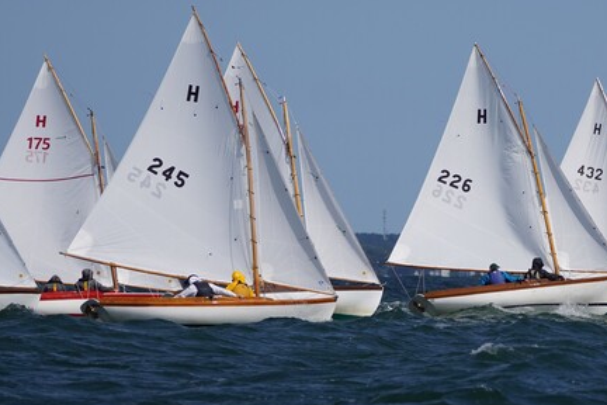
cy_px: 148
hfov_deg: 4.4
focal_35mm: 467
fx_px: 7874
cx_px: 537
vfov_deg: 2.9
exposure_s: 1/1600
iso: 100
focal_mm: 168
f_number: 5
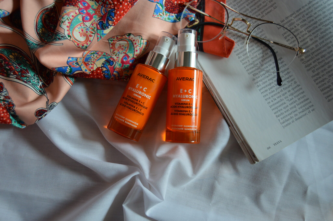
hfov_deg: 55.1
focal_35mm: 34
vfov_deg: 38.3
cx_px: 166
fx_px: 319
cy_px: 110
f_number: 3.8
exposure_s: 1/60
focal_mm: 23
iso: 800
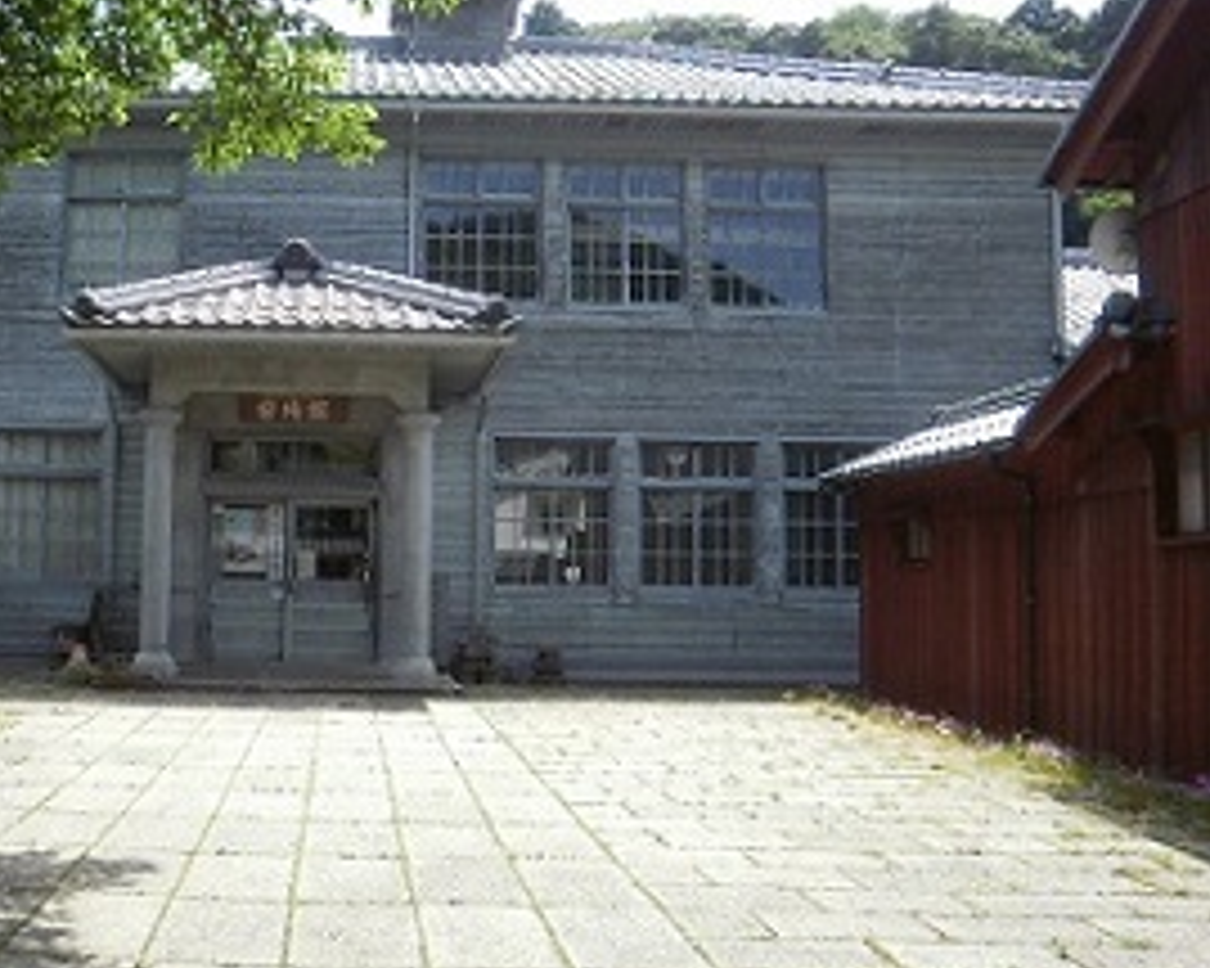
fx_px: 1432
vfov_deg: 37.3
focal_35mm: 40
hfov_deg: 44.0
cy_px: 419
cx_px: 270
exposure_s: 1/800
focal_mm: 4.65
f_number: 2.6
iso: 100
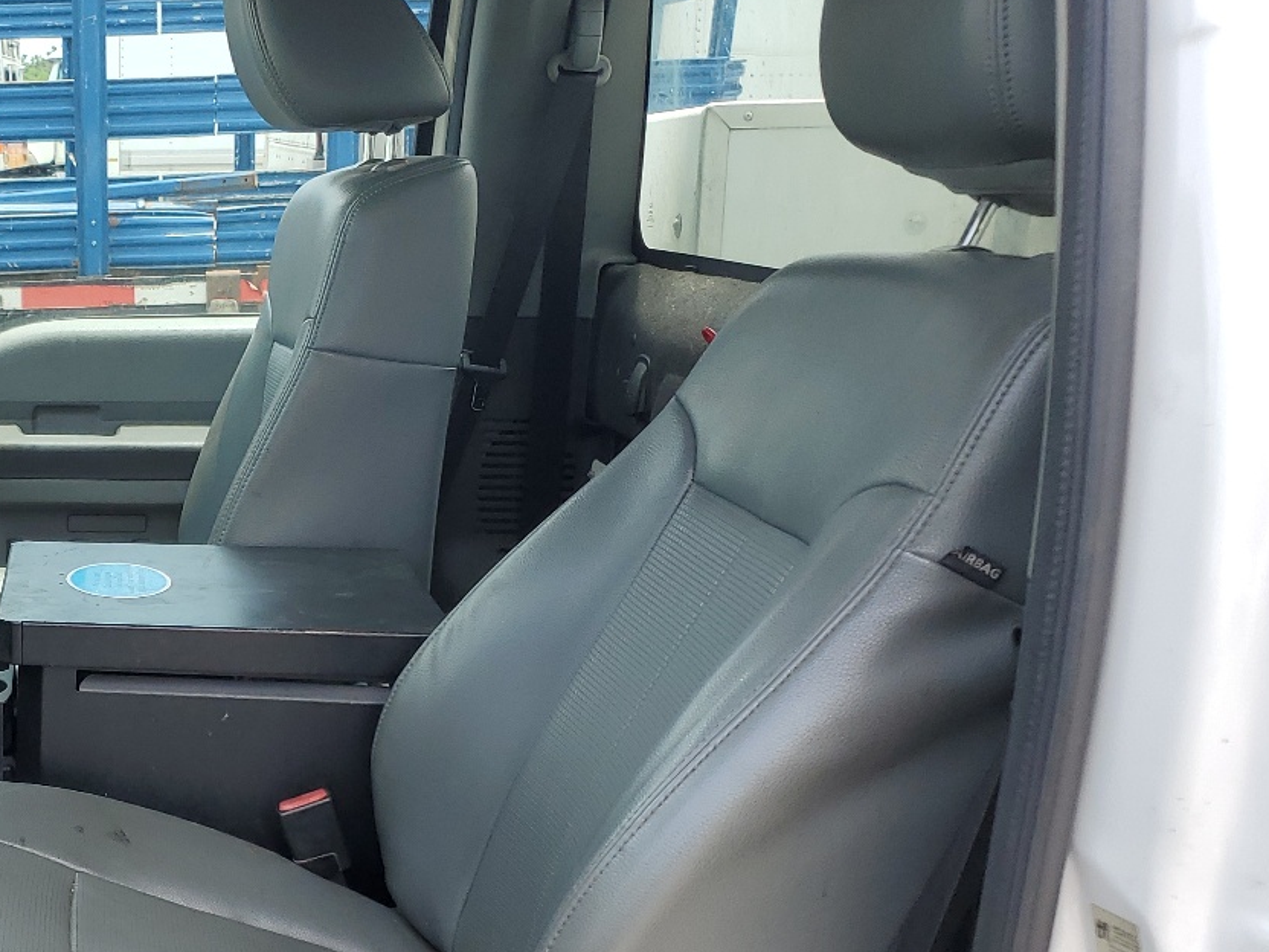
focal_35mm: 50
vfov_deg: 28.6
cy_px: 725
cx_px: 55
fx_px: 1833
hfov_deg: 35.2
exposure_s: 1/833
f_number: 1.5
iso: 50
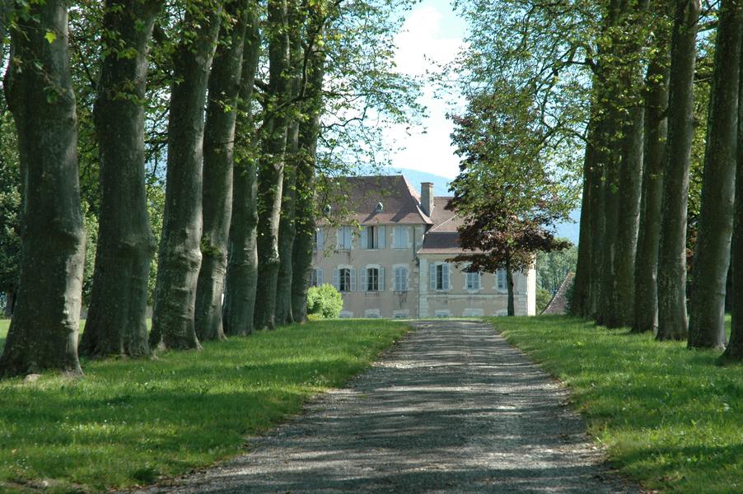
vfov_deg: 13.0
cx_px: 372
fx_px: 2165
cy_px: 247
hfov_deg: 19.5
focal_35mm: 105
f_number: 8
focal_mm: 70
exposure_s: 1/250
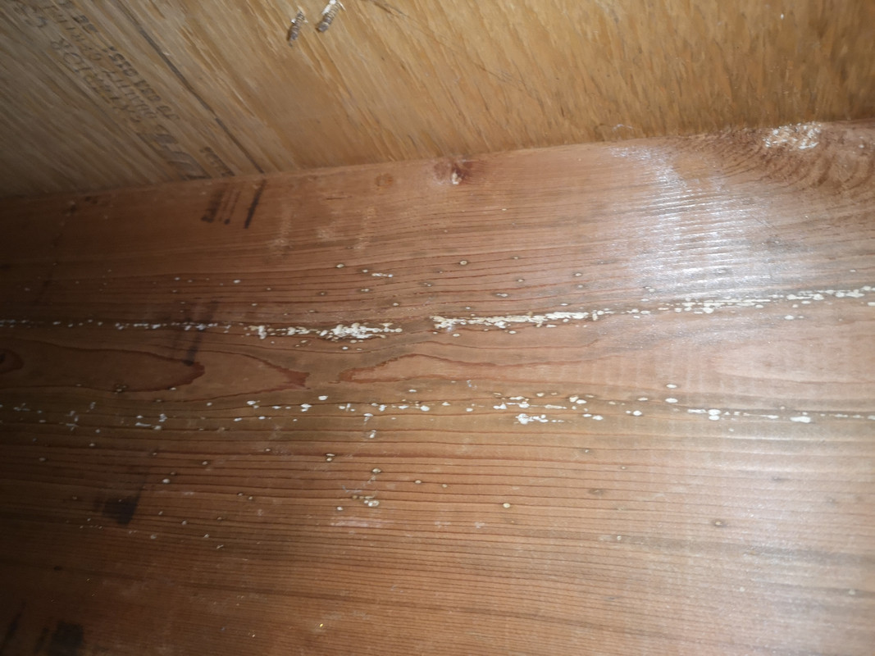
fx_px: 682
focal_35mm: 27
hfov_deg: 65.3
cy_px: 328
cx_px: 438
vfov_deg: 51.3
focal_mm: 5.58
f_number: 1.8
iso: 400
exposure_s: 1/24
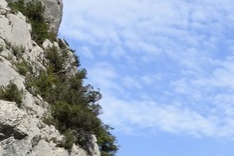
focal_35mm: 177
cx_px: 692
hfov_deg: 9.3
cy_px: 231
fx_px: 1149
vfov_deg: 7.6
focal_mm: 26
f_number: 11
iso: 200
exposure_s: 1/250
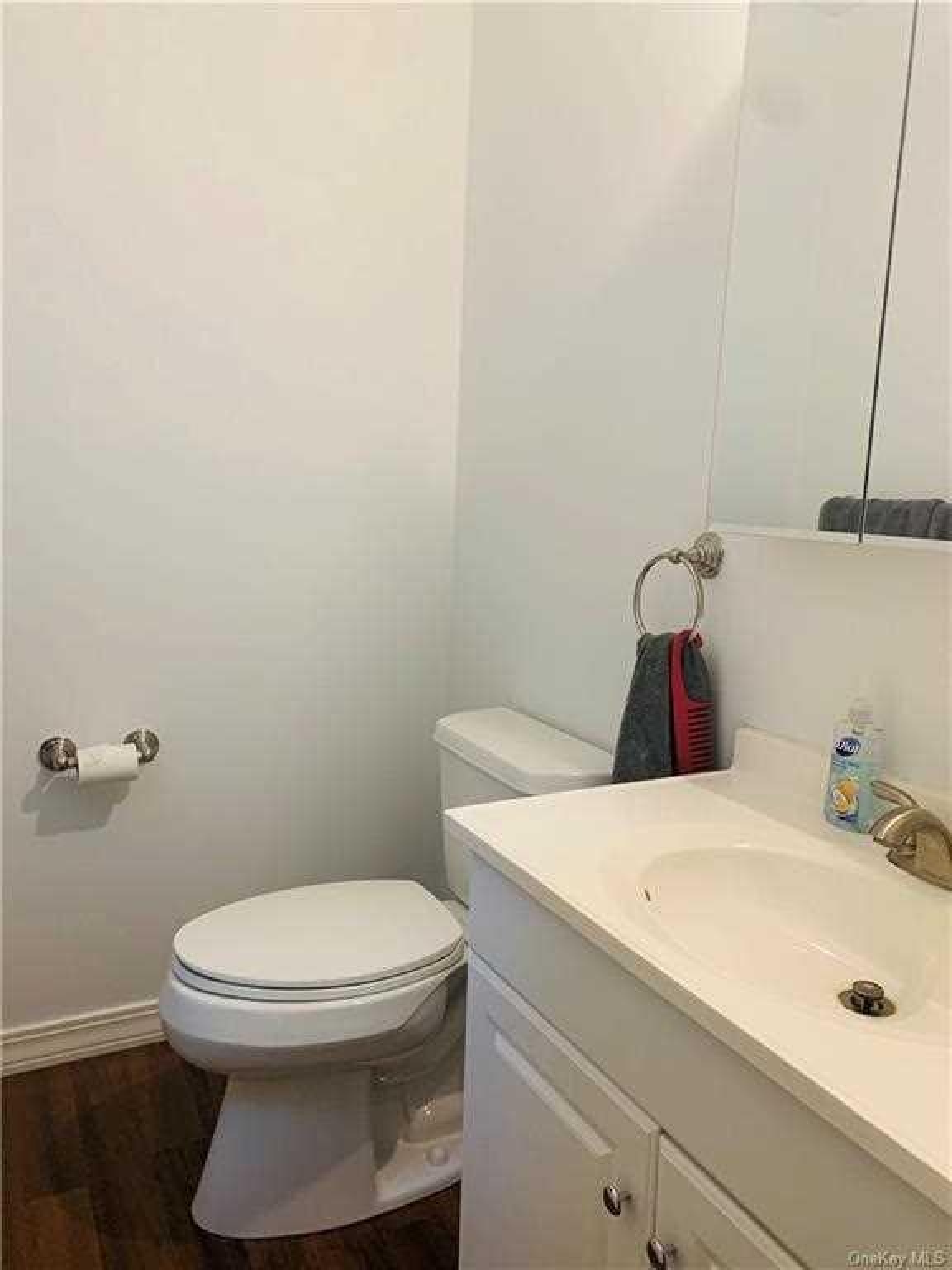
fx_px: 953
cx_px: 476
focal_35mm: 26
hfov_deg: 53.1
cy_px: 635
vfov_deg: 67.3
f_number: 1.8
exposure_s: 1/60
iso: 125
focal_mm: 4.25
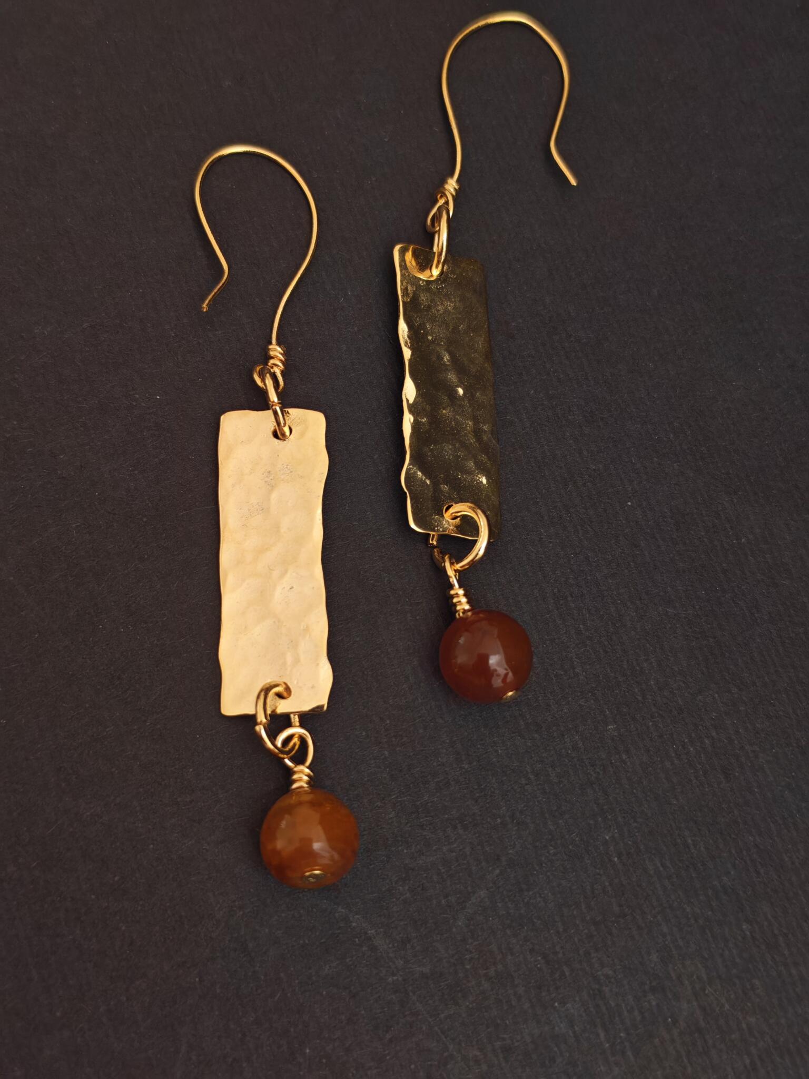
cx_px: 404
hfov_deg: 30.3
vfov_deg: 39.7
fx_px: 1496
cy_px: 540
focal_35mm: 48
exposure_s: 1/100
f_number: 1.9
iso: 800
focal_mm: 6.12
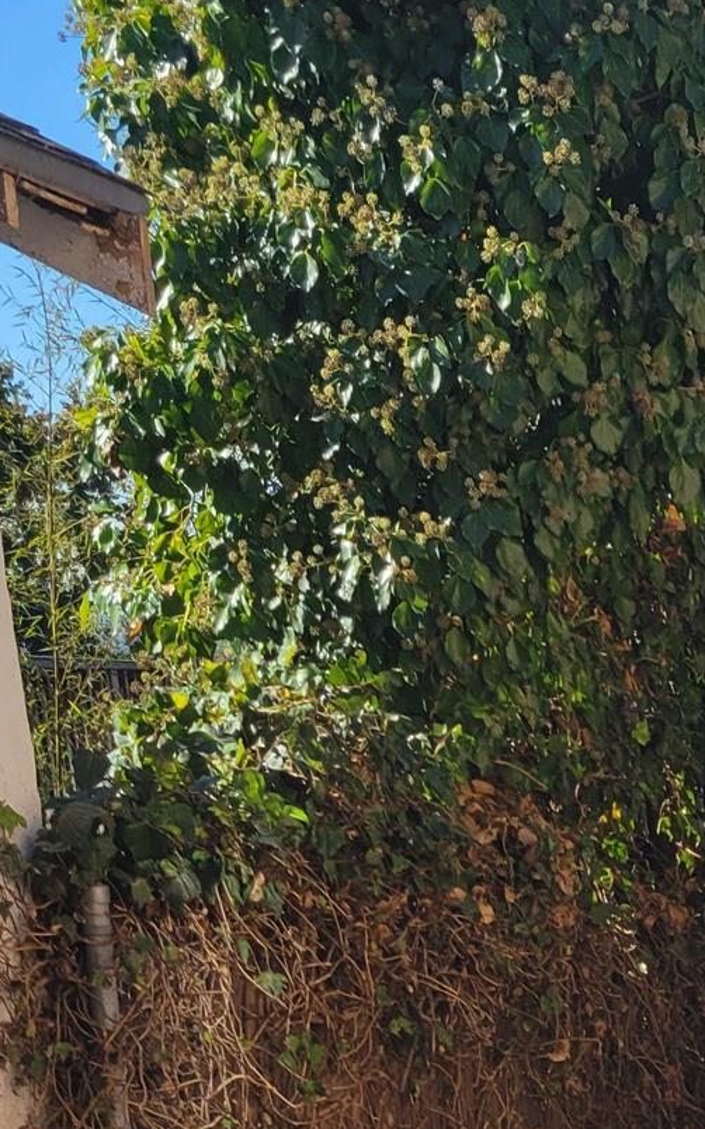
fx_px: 2430
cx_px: 1157
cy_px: 1569
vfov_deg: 22.6
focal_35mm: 79
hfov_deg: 14.9
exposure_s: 1/1580
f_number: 1.8
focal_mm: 5.4
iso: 40
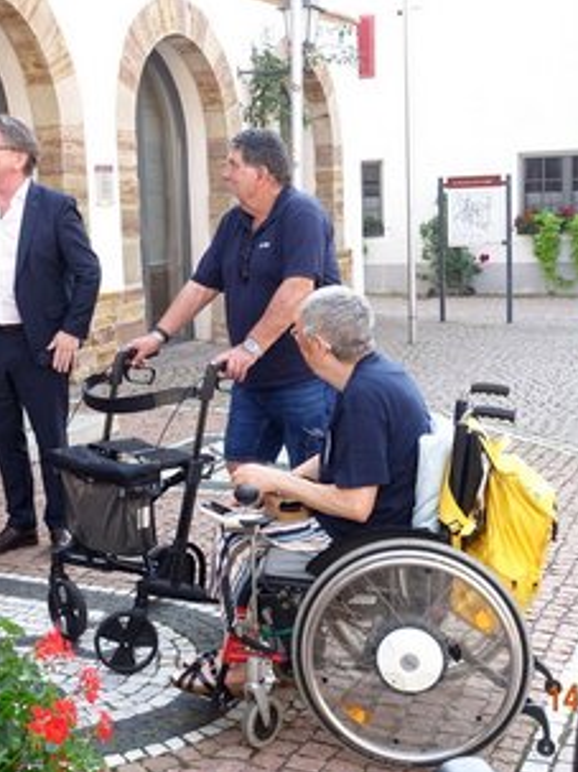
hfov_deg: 26.9
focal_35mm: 54
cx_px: 214
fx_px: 1203
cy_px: 386
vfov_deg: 35.6
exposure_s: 1/250
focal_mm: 13.72
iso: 320
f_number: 5.6
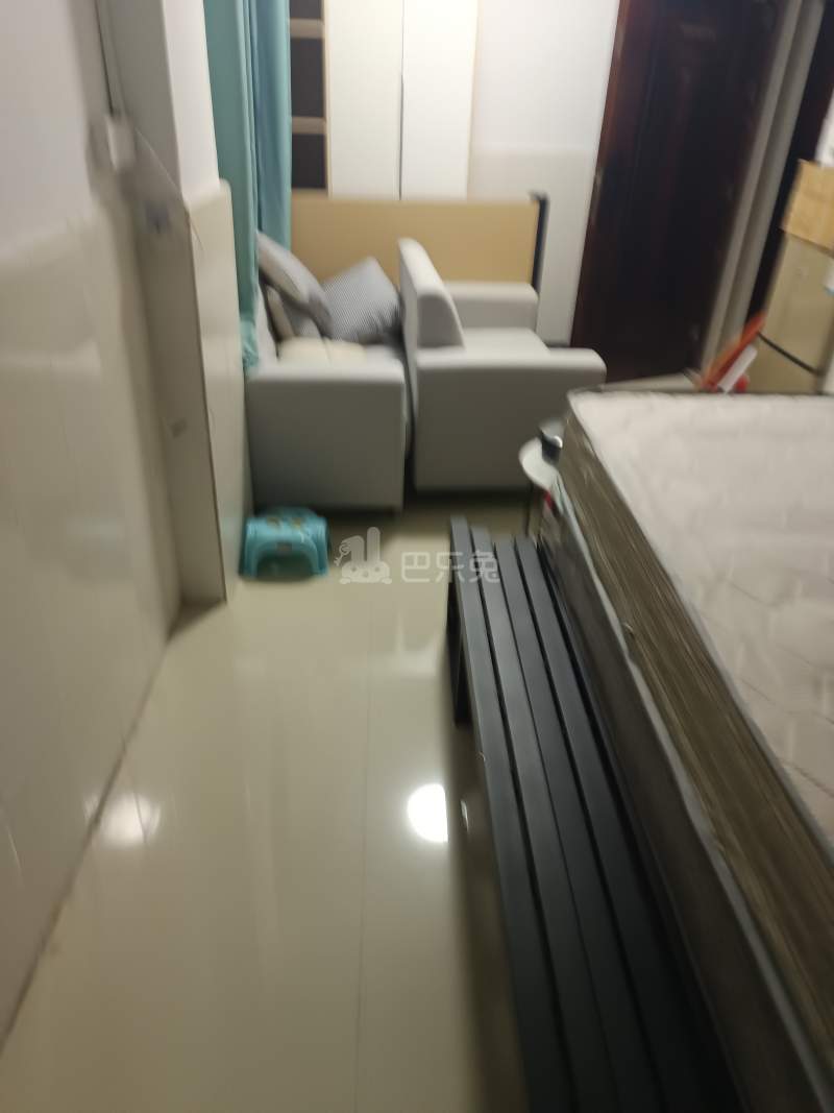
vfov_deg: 71.6
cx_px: 417
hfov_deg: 56.8
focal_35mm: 24
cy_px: 556
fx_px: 771
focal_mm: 5.31
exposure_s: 1/25
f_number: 1.7
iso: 1491
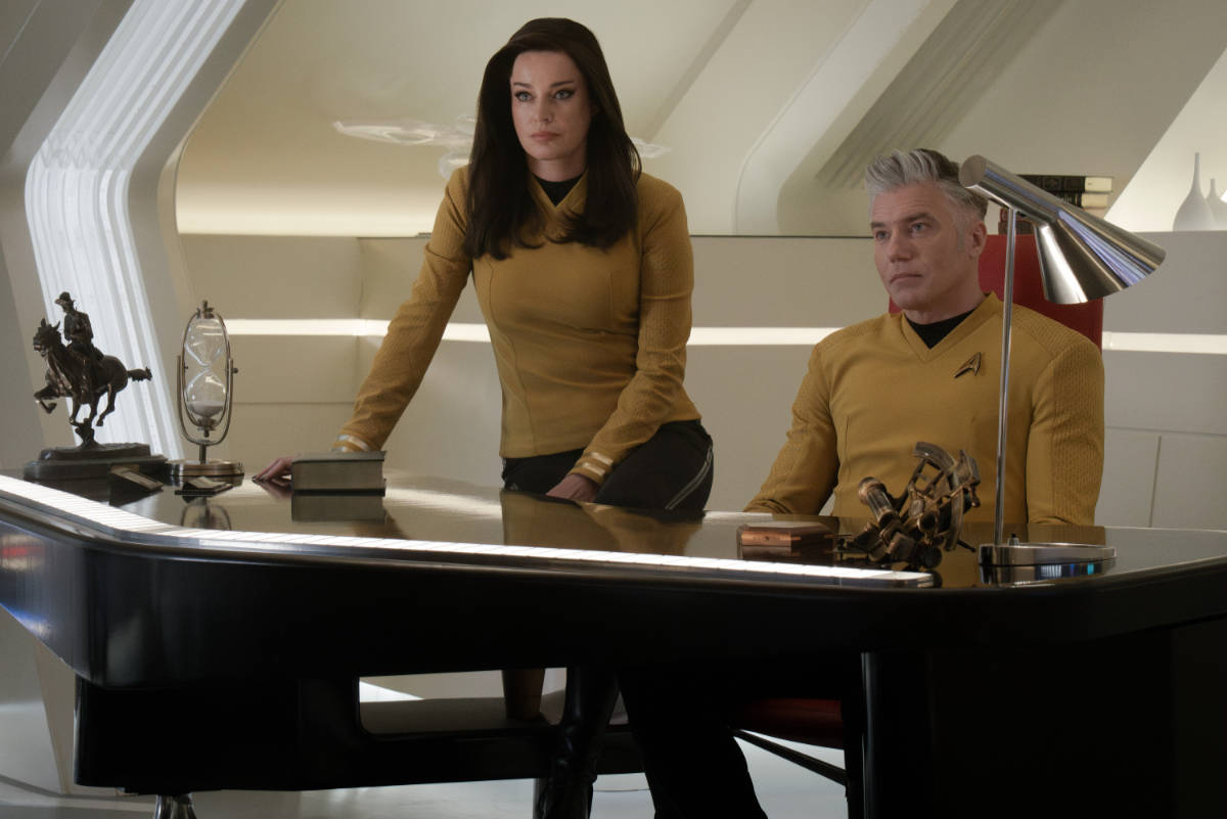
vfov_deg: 13.1
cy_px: 410
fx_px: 3580
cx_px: 614
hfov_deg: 19.4
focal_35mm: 105
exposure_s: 1/80
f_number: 6.3
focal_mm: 70
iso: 8000
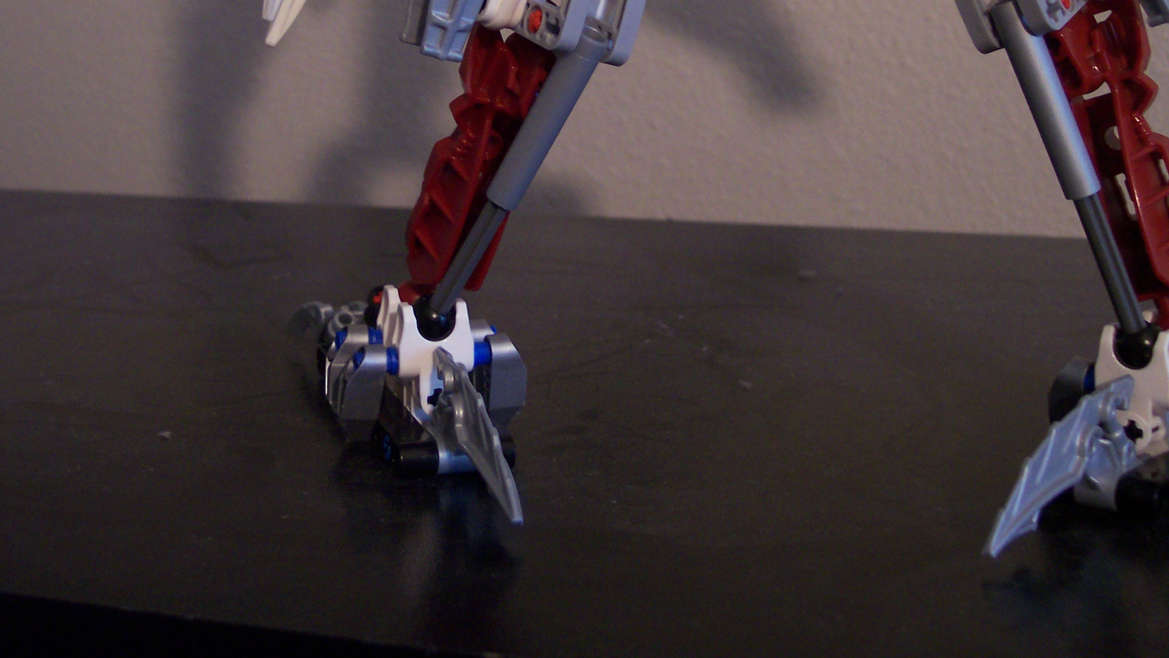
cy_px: 117
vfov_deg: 21.9
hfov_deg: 38.4
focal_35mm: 54
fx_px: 1674
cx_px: 504
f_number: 2.8
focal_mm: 8
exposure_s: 1/8
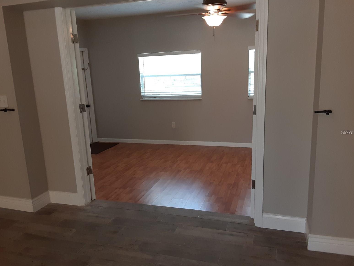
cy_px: 132
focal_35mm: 28
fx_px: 286
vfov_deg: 49.7
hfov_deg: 63.4
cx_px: 179
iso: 200
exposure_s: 1/60
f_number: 1.9
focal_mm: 2.91
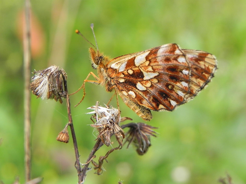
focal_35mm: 85
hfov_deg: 23.0
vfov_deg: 17.4
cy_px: 92
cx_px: 123
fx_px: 604
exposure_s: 1/154
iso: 160
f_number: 4.5
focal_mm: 15.1
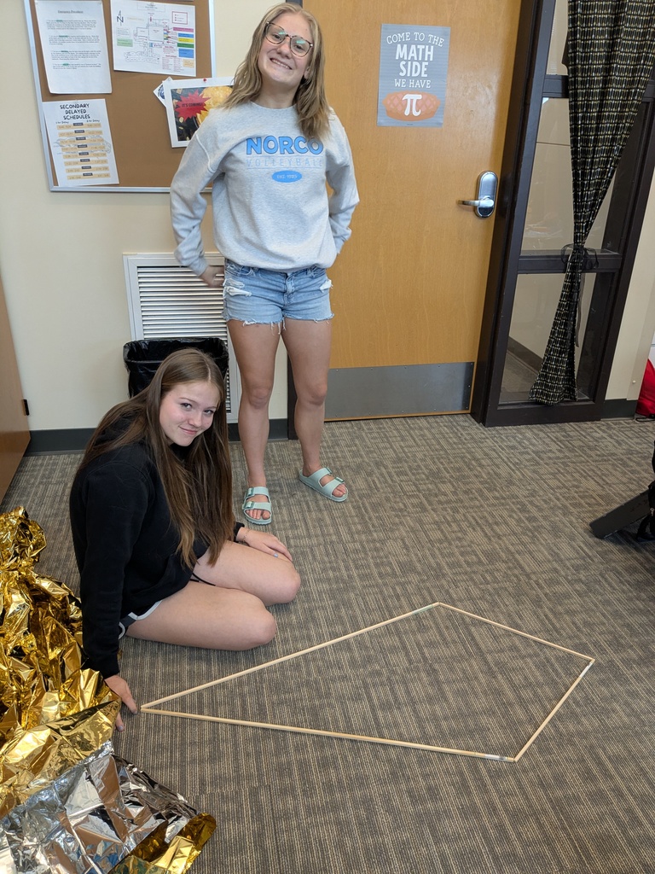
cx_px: 328
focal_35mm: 27
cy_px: 437
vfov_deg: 65.3
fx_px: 681
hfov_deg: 51.4
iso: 132
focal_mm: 4.38
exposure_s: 1/120
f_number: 1.73
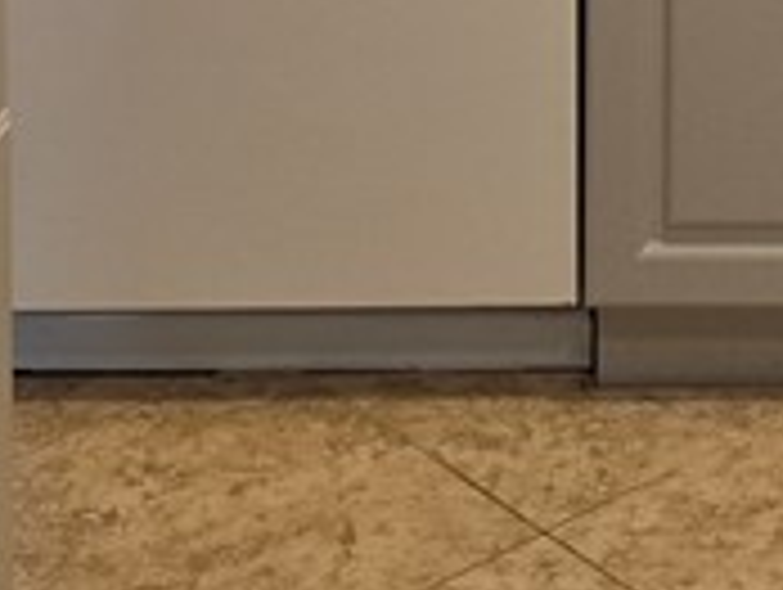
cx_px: 1112
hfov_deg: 13.8
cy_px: -1045
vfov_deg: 9.3
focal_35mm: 135
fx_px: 3058
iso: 125
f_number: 1.7
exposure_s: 1/120
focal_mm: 6.3
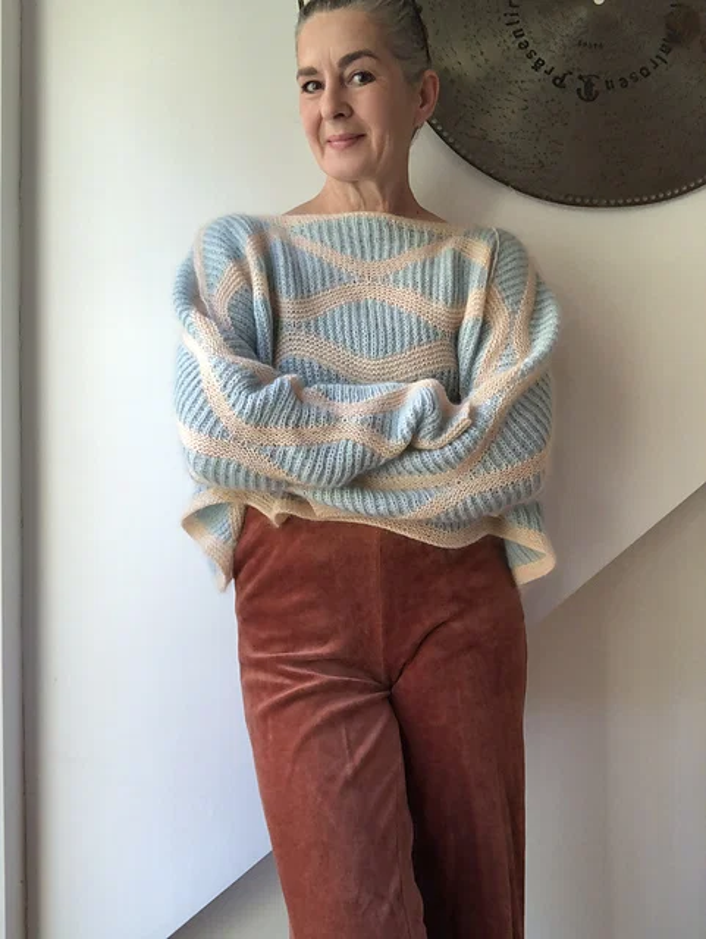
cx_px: 353
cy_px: 470
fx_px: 869
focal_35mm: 32
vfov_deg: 56.8
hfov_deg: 44.2
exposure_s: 1/60
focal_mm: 2.87
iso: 80
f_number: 2.2
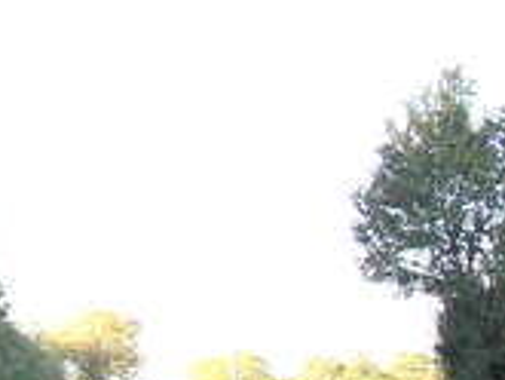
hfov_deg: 13.0
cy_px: 254
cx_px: -389
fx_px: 2015
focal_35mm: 138
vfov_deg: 10.8
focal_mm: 5.3
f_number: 3.1
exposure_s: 1/250
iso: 80
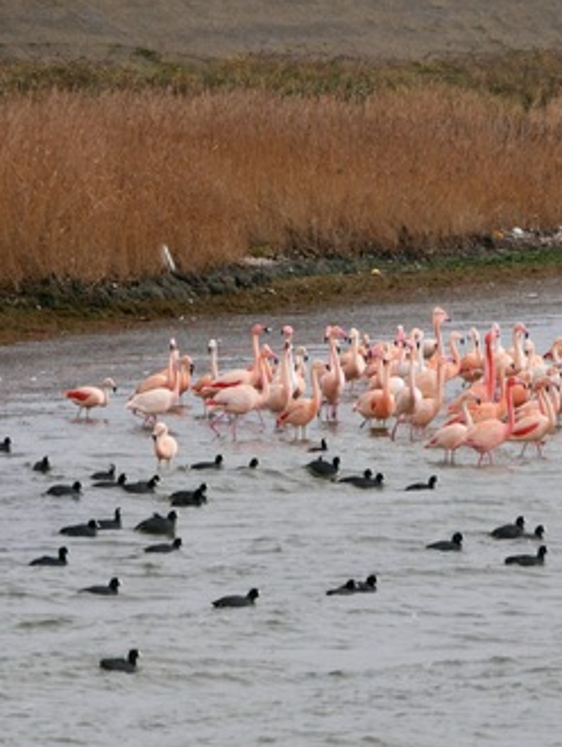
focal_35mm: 284
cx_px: 467
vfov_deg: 7.0
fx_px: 6140
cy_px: 384
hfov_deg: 5.2
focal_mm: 102
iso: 250
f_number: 5.4
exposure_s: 1/250
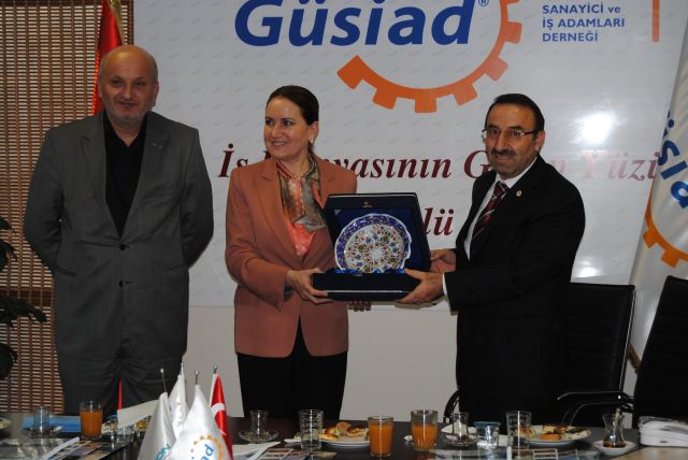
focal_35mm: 78
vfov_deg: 17.5
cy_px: 230
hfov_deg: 26.0
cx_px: 344
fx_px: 1492
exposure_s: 1/60
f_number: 5.6
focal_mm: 52
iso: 200
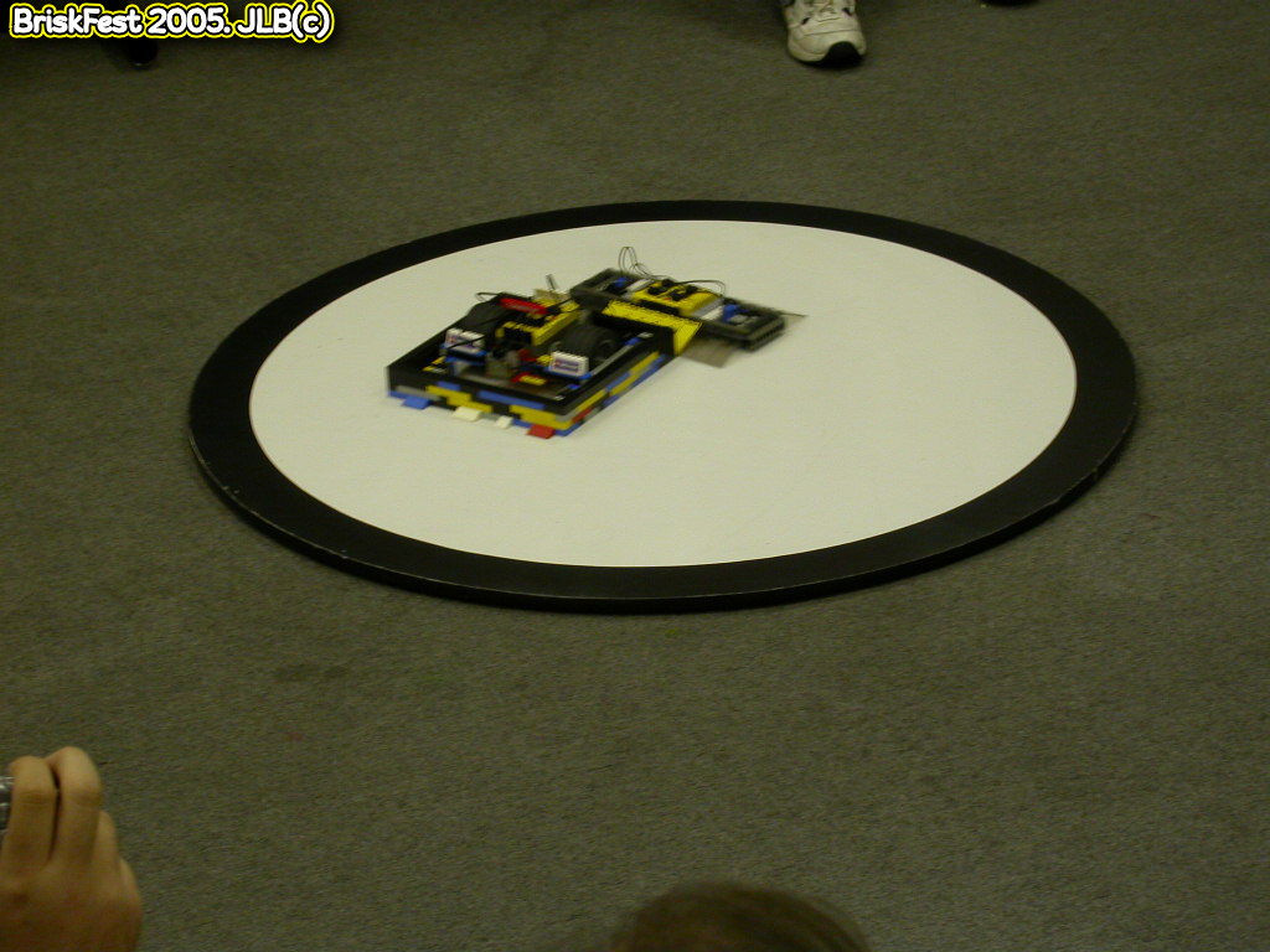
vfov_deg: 13.3
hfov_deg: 17.7
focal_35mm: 111
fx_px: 4072
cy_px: 476
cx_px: 635
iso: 100
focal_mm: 23.1
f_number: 4.2
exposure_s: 1/14.5
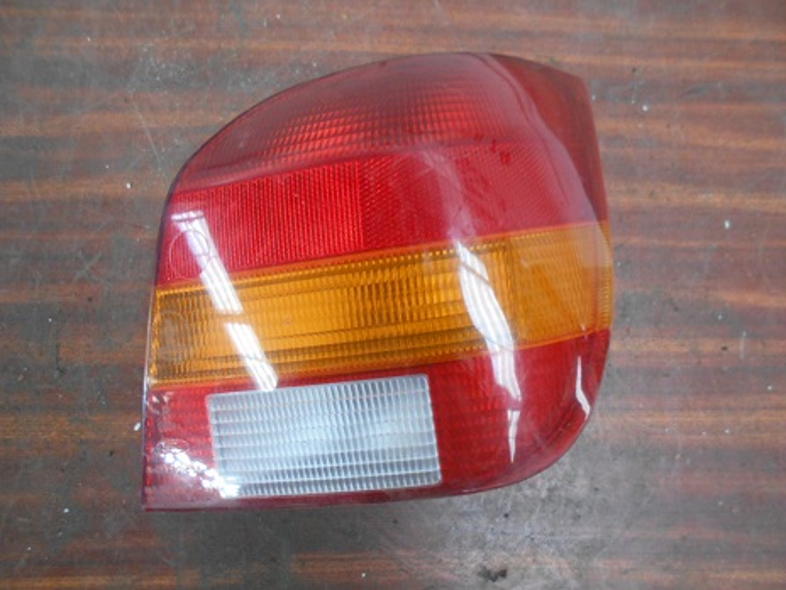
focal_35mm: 26
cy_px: 295
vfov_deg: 53.1
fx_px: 590
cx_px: 393
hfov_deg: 67.3
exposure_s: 1/10
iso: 400
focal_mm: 4.6
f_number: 3.2
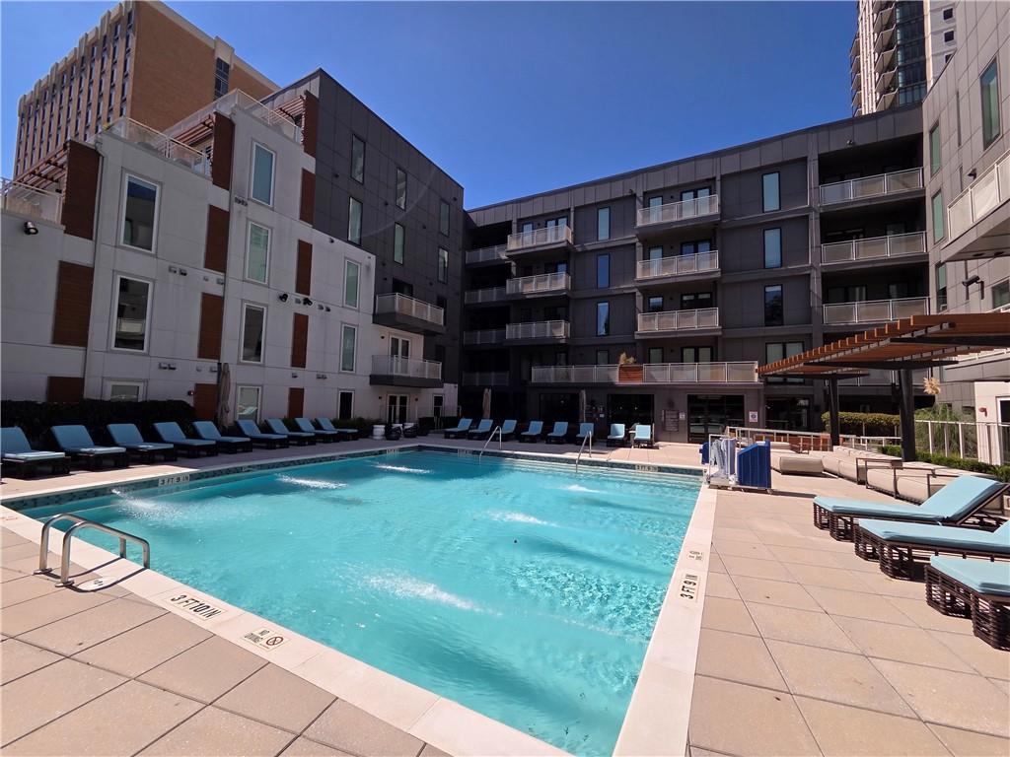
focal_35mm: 13
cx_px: 505
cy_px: 378
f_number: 2.2
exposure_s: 1/2715
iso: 50
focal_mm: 2.2
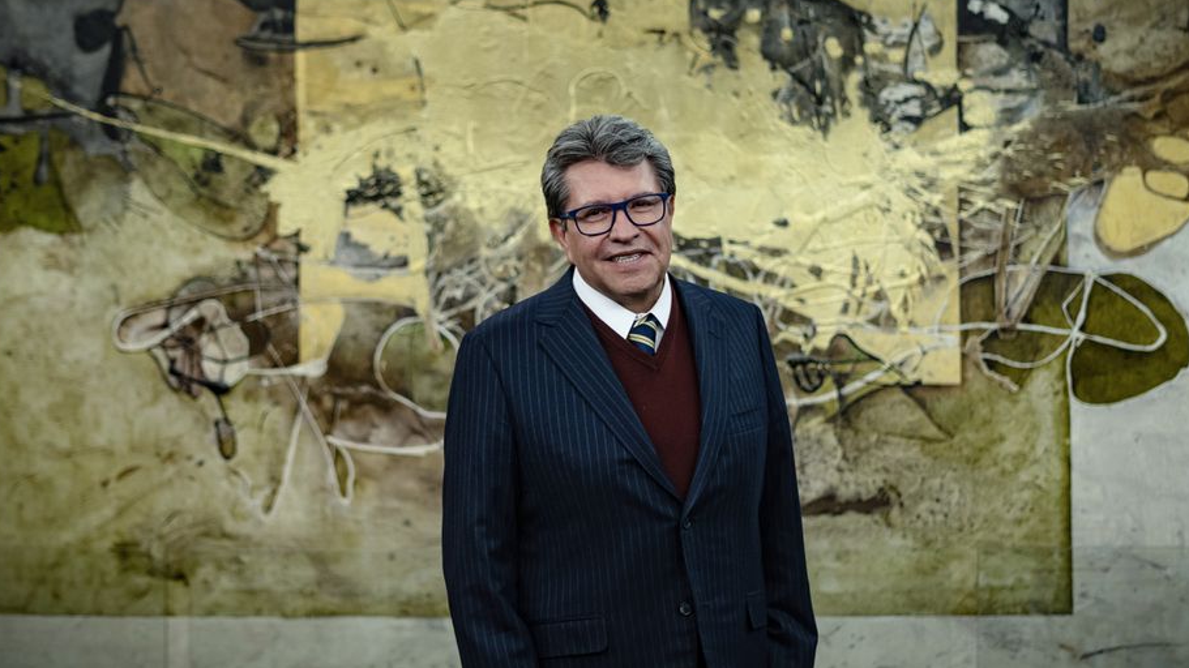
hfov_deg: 30.6
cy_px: 360
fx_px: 2175
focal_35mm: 69
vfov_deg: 17.5
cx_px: 623
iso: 800
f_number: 1.8
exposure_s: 1/250
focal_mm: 50
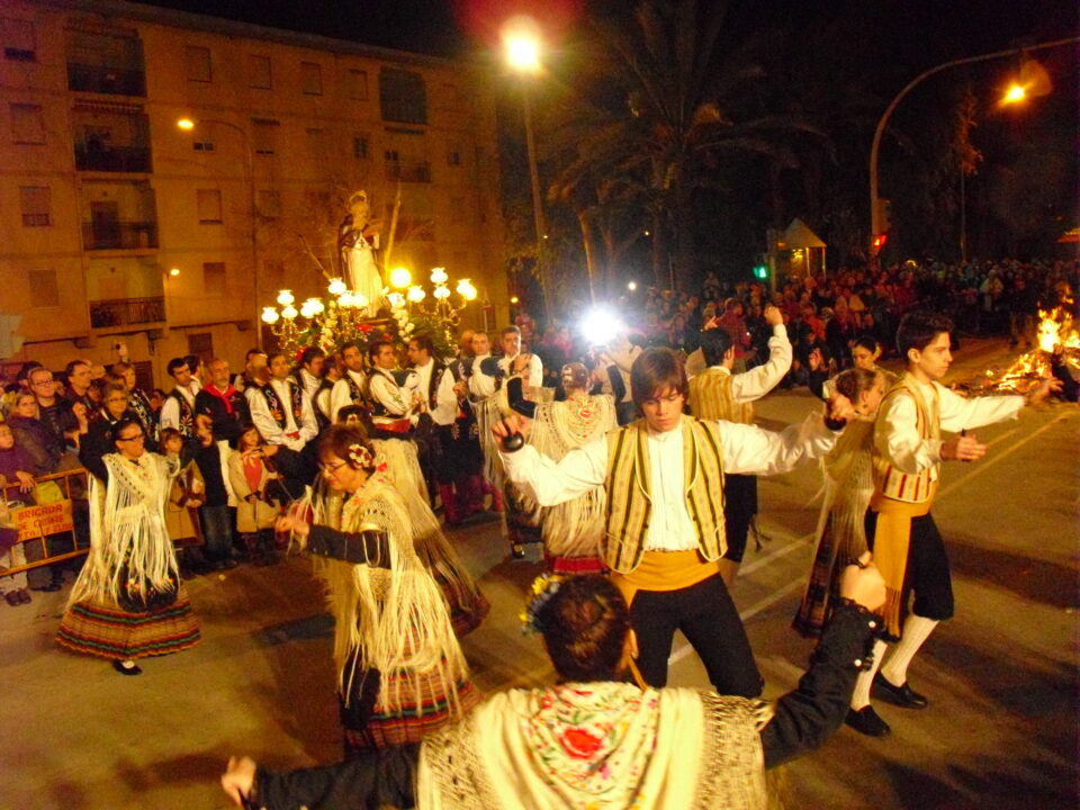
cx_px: 540
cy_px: 405
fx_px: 1123
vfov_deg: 39.7
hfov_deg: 51.4
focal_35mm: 36
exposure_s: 1/60
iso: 1600
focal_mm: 6.3
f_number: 3.1
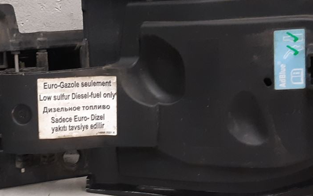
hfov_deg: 25.5
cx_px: 75
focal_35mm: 80
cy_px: 125
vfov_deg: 16.3
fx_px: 682
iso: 200
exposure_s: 1/50
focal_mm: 3.93
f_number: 1.7
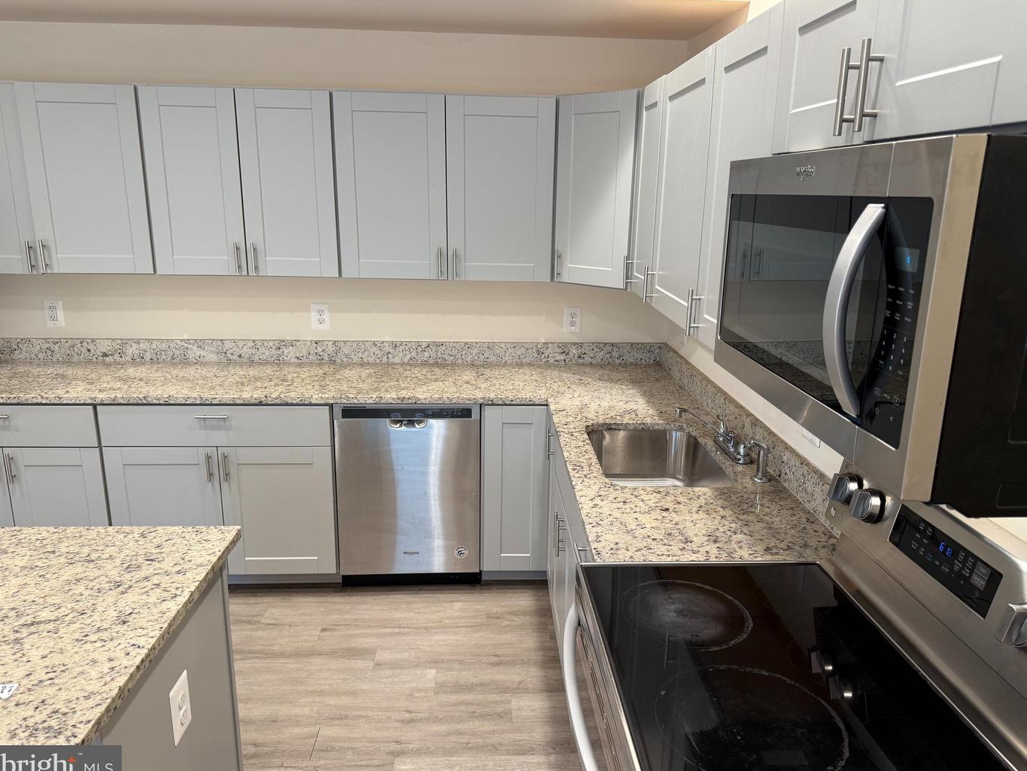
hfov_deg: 69.4
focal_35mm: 25
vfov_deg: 54.9
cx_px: 526
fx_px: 742
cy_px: 387
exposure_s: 1/60
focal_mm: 6.76
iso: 125
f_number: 1.78
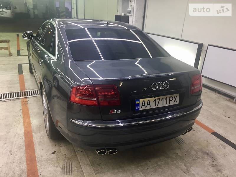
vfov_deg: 48.2
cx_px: 118
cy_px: 88
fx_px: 198
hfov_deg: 61.7
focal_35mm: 29
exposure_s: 1/17
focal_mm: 4.2
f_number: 2.2
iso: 40
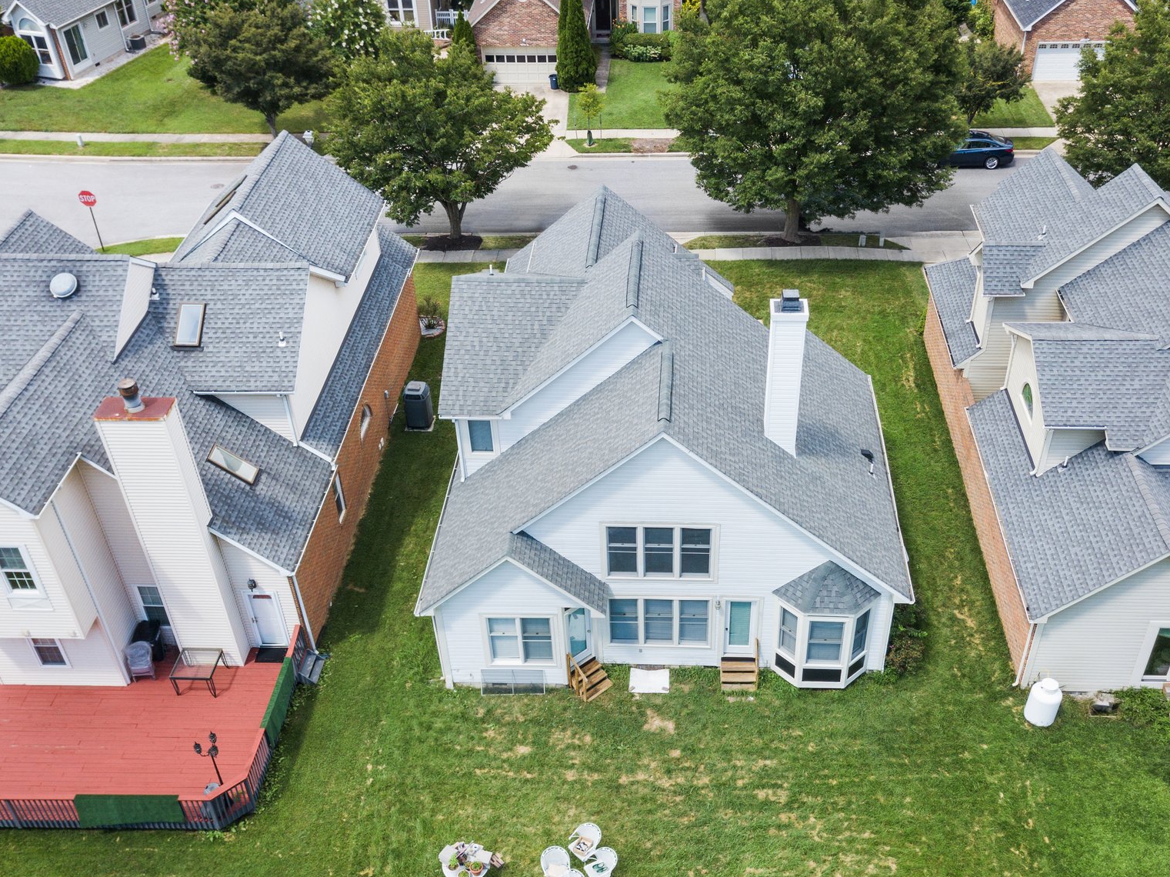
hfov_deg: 52.5
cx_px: 653
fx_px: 1183
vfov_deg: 40.6
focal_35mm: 35
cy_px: 509
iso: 100
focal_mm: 4.73
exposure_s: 1/480
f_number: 2.2
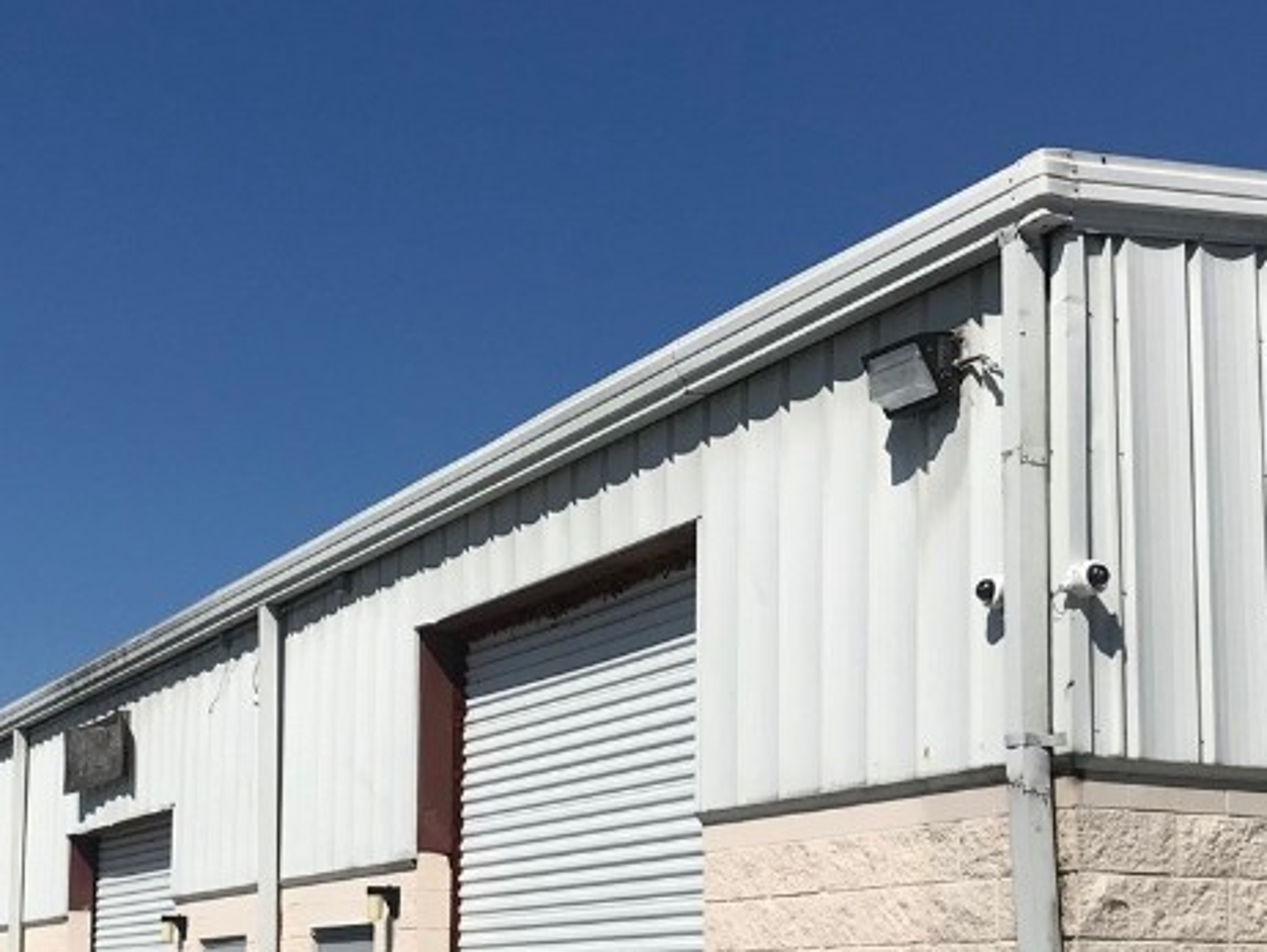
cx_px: 505
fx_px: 2270
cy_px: 801
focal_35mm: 62
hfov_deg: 31.1
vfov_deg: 23.2
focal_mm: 3.99
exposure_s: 1/8000
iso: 25
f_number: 1.8
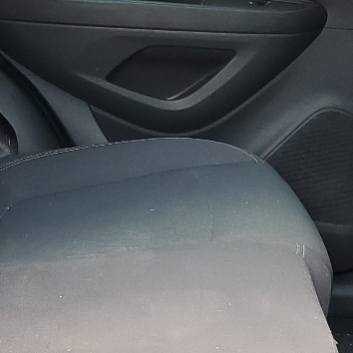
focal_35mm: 104
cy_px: 164
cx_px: 161
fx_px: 1200
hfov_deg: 16.7
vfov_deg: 16.7
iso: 86
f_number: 1.5
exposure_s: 1/120
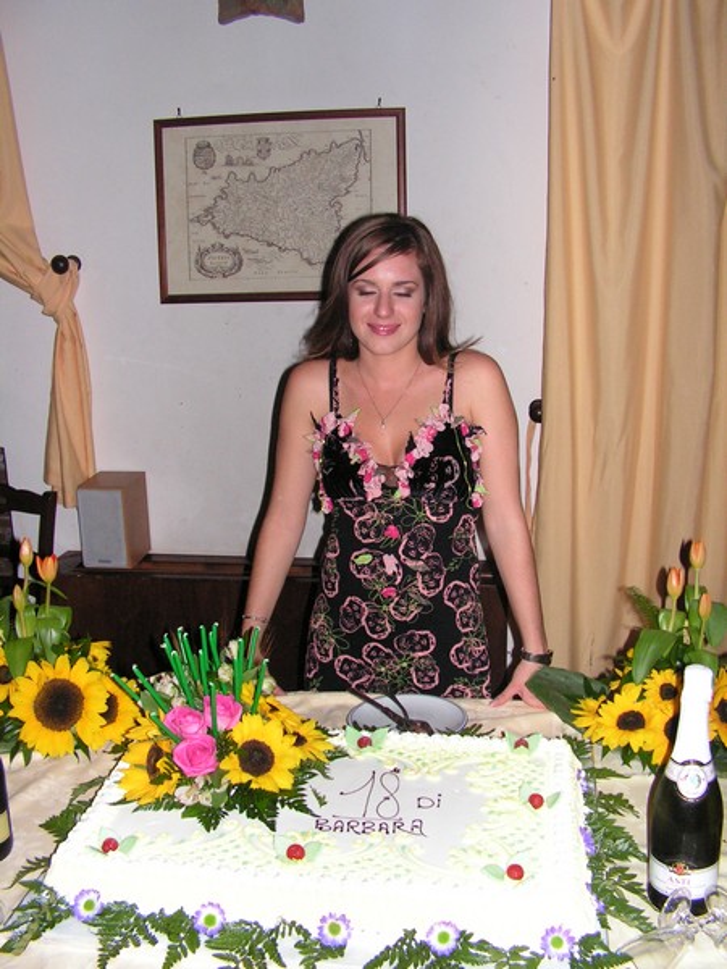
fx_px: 1008
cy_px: 484
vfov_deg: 51.4
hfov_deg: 39.7
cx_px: 364
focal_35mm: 36
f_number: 3.2
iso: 200
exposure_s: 1/40
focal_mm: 6
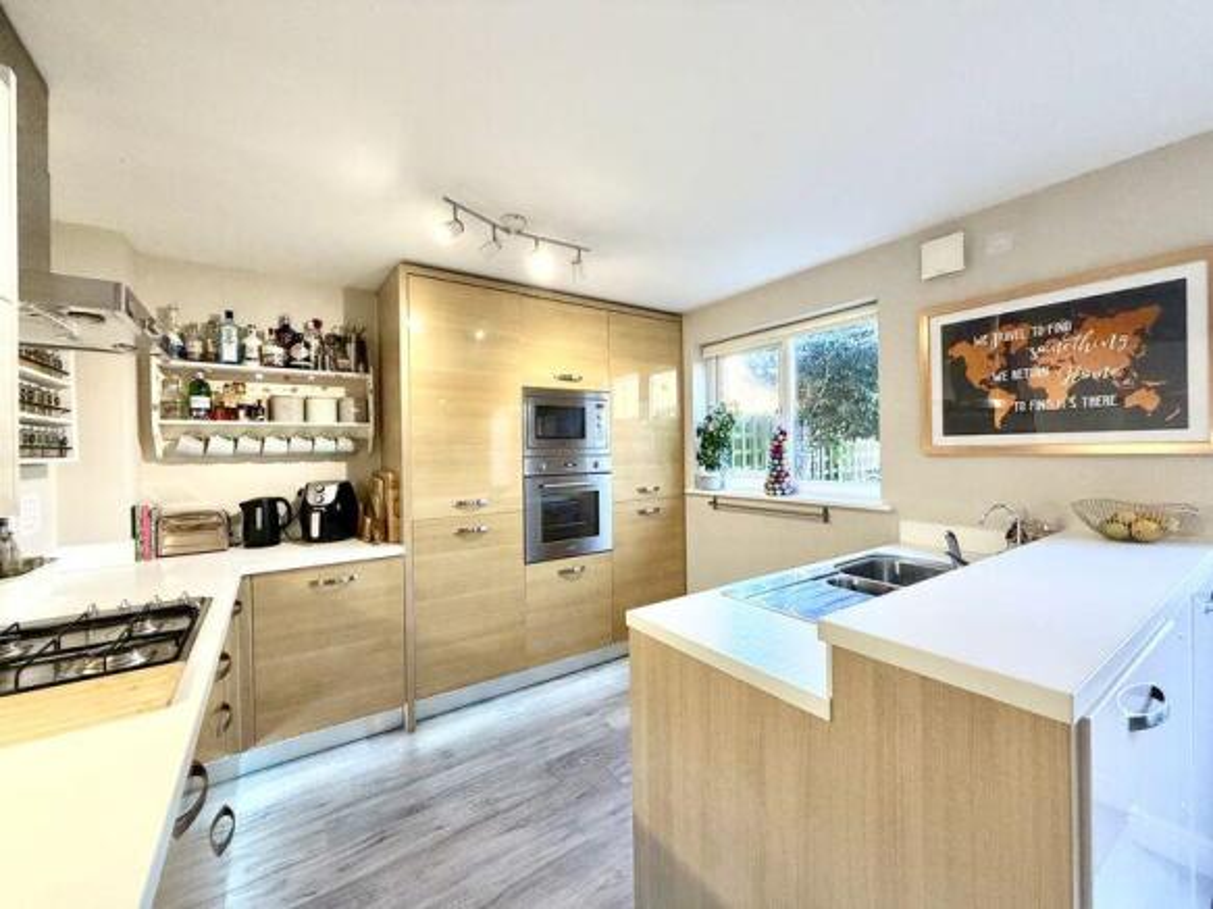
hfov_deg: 102.1
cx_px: 606
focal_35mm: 14
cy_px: 454
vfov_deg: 85.7
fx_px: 490
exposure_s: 1/121
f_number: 2.2
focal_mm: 2.22
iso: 320
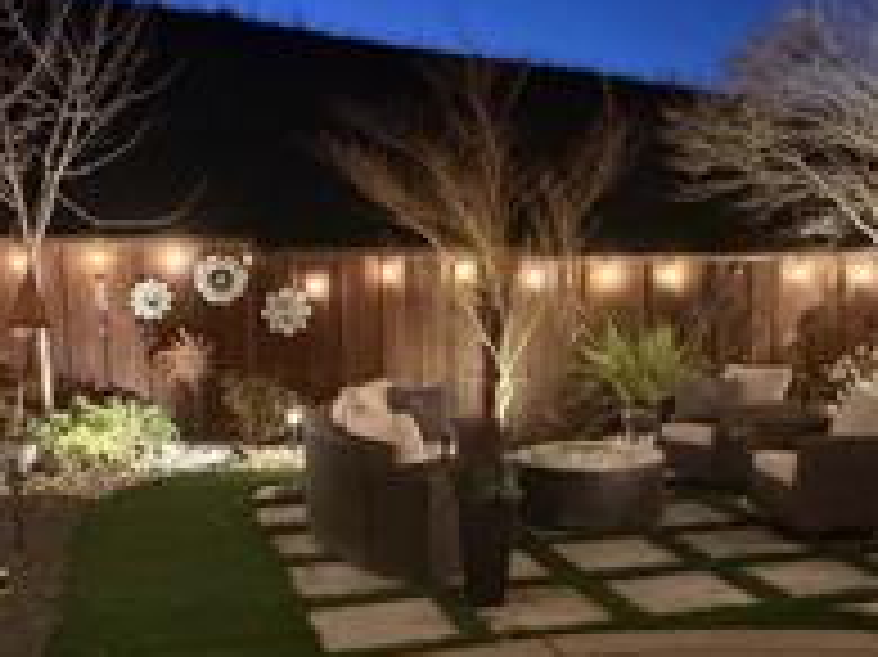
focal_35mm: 46
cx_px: 459
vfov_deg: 31.3
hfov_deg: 41.3
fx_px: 1166
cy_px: 418
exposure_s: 1/30
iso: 2000
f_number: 2.2
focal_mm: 2.22
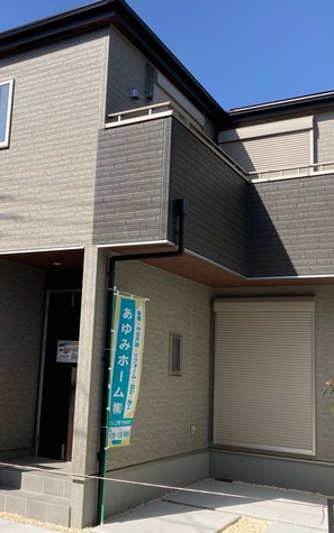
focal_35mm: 40
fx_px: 582
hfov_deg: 31.8
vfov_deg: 49.3
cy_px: 268
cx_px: 112
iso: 20
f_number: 1.8
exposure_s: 1/1567
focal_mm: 3.99
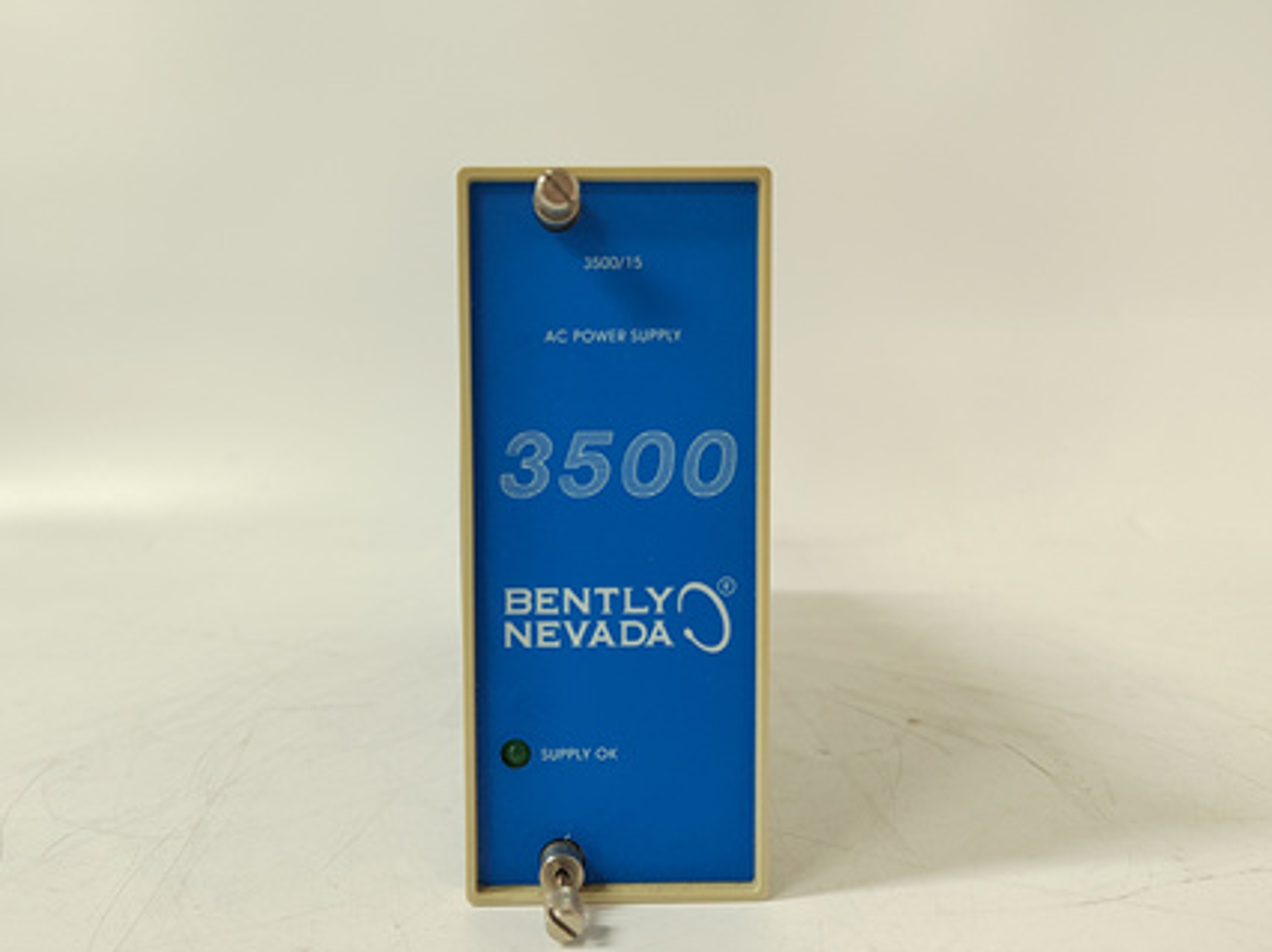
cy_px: 476
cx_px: 573
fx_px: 992
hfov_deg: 65.2
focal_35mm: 27
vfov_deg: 51.3
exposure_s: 1/50
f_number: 1.9
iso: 1356
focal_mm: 5.52
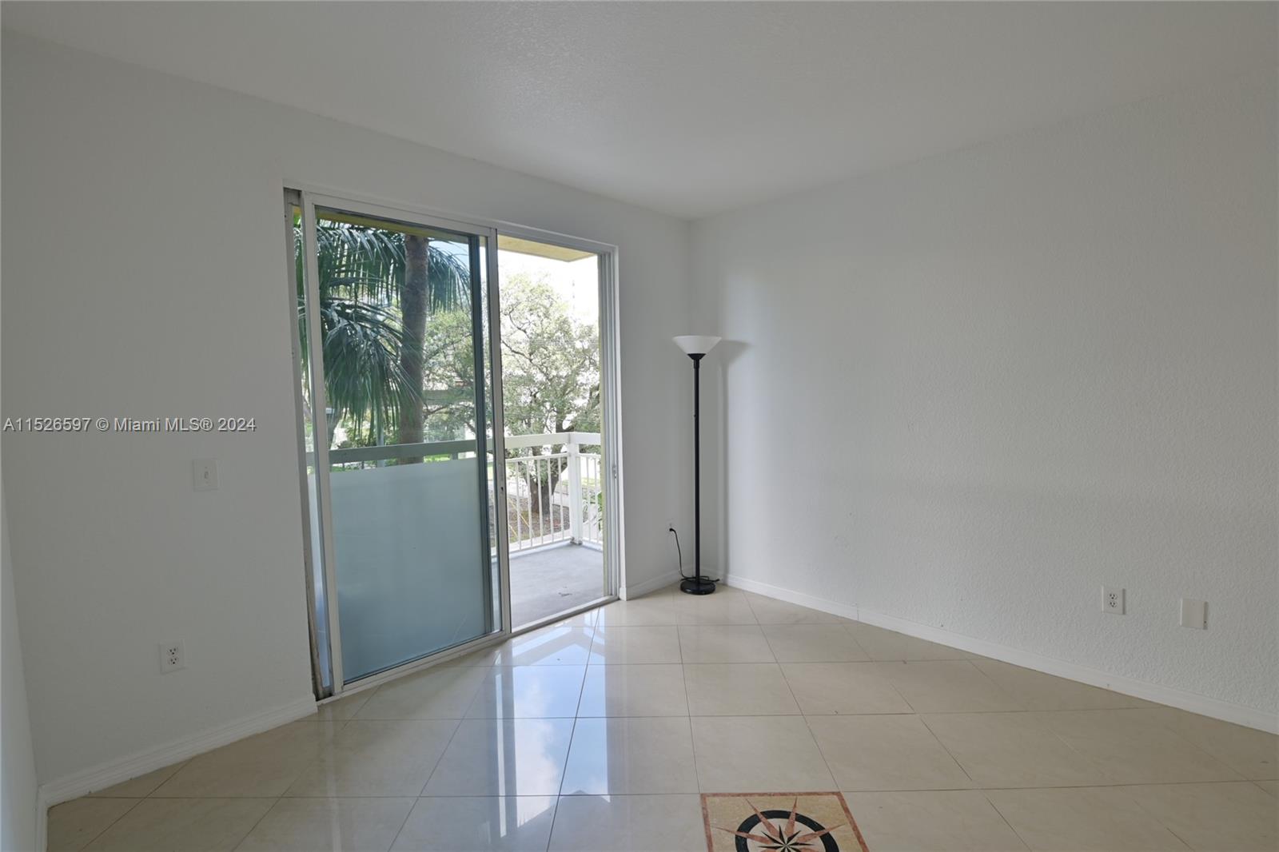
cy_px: 426
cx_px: 640
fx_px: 568
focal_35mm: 16
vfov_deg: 73.7
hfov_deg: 96.7
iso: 200
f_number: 8
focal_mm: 16
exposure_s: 1/15
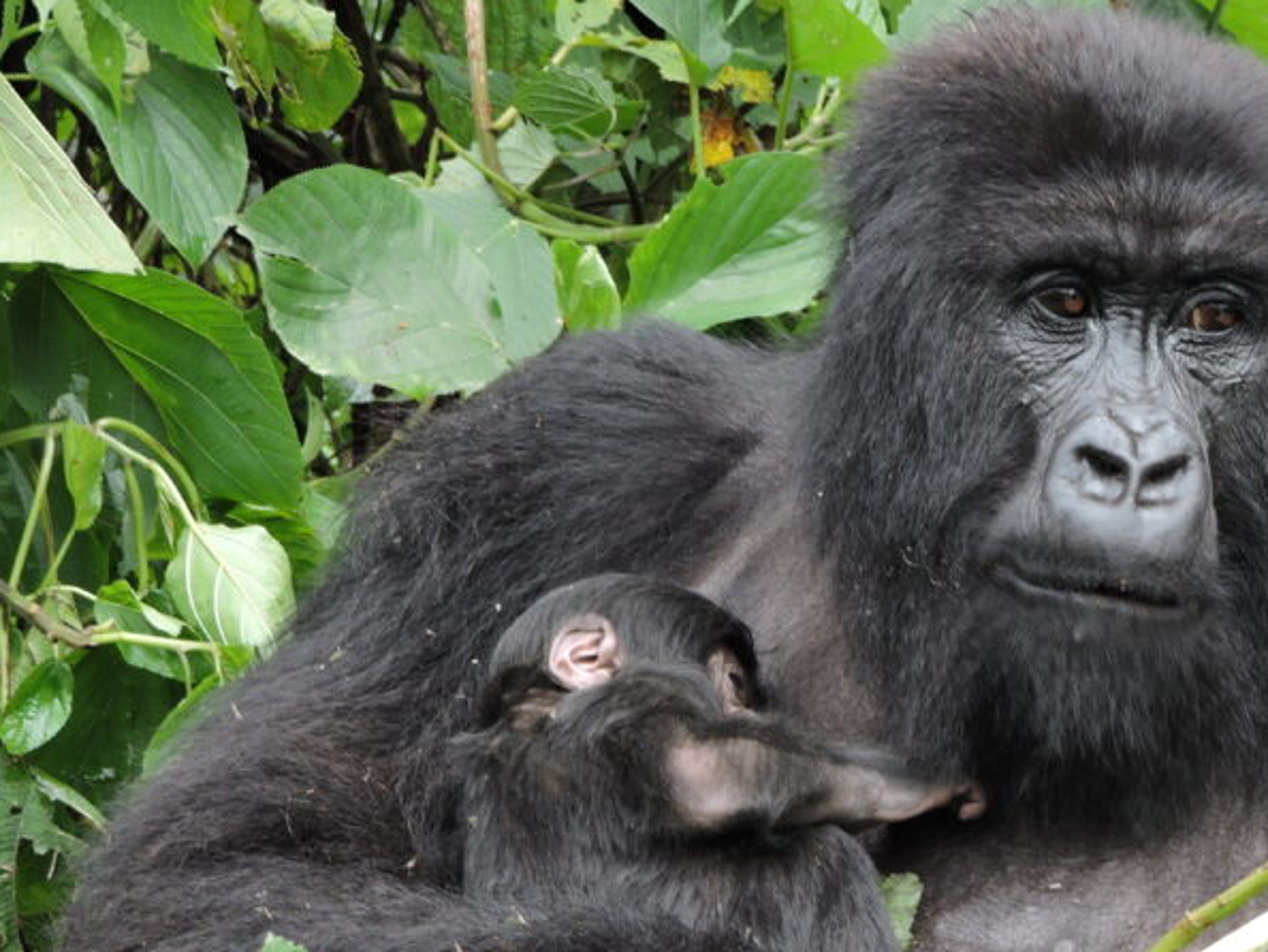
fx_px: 9784
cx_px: 912
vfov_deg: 5.6
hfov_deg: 7.4
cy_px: 630
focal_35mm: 267
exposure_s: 1/50
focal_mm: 27.6
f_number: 4.4
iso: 100
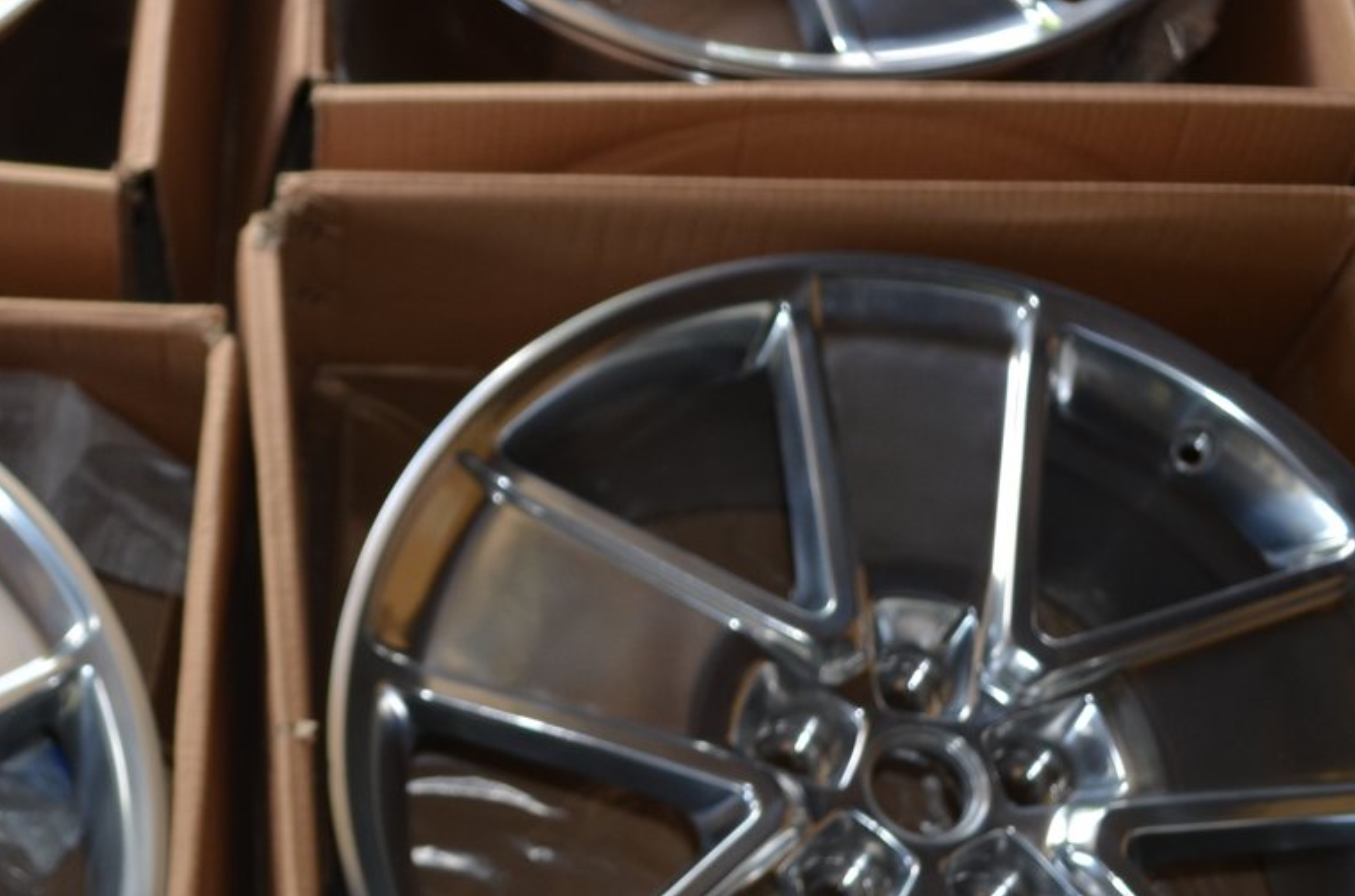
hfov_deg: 31.9
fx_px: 2290
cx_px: 221
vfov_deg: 22.1
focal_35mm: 61
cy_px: 454
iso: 200
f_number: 3.5
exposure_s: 1/160
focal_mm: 18
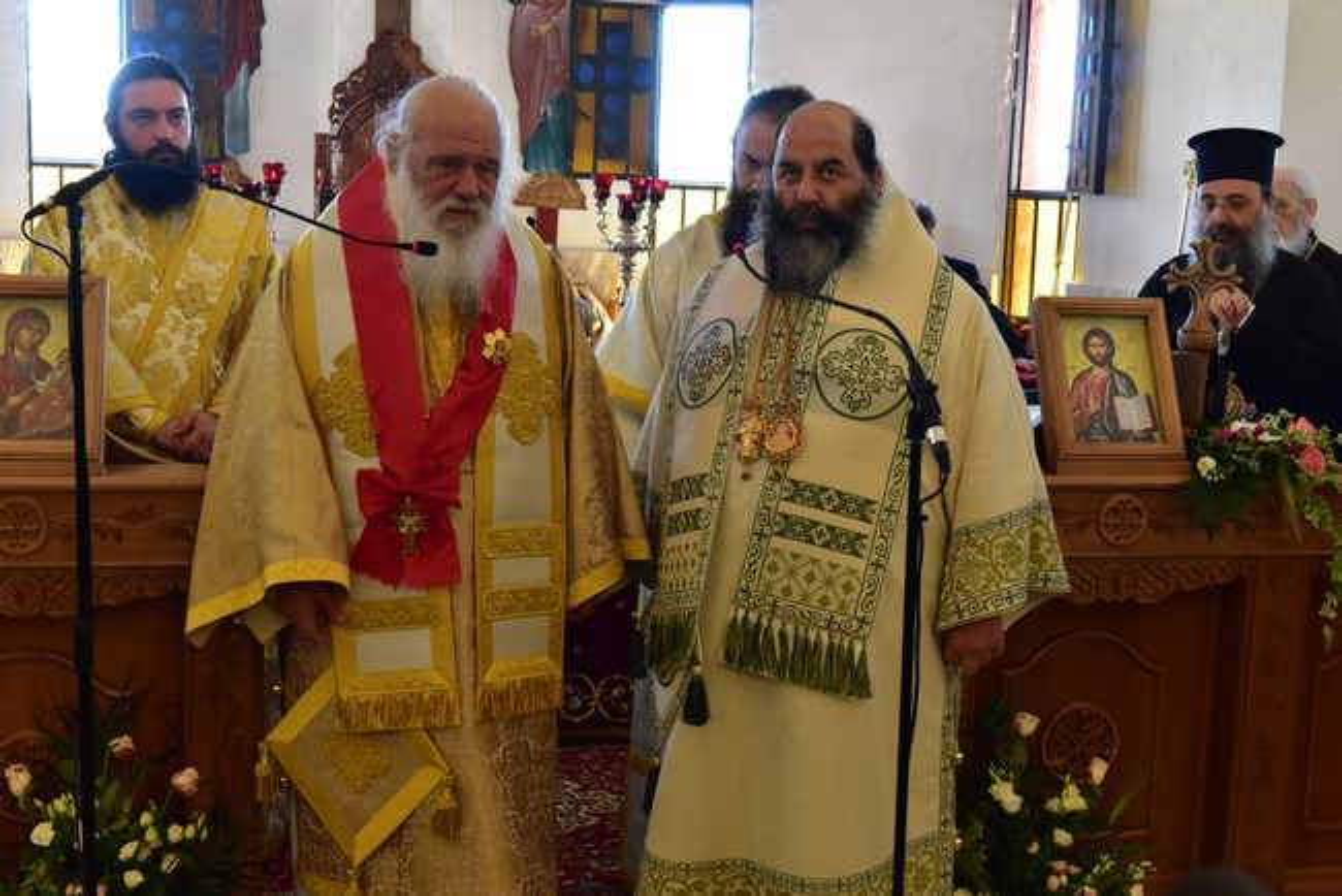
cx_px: 671
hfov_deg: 39.6
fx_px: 1865
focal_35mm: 50
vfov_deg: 27.0
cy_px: 448
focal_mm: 50
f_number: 9
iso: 4000
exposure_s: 1/125
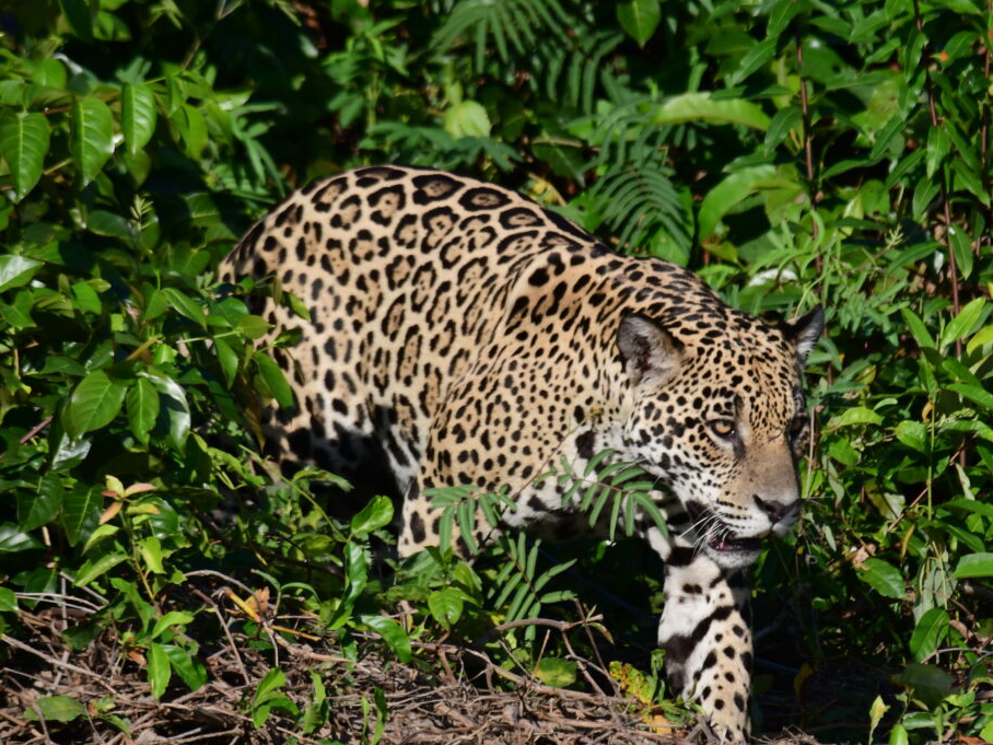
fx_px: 31124
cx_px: 540
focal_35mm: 1085
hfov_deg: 1.8
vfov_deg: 1.4
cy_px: 372
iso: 500
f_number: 9
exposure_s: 1/1000
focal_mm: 500
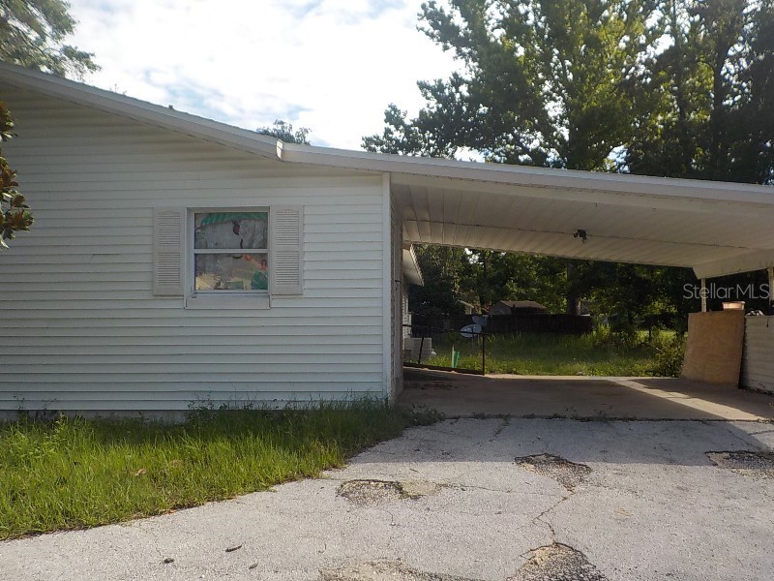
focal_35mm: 30
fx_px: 671
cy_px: 290
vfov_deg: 46.8
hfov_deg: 60.0
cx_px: 387
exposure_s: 1/1000
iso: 125
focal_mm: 4.1
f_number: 3.3
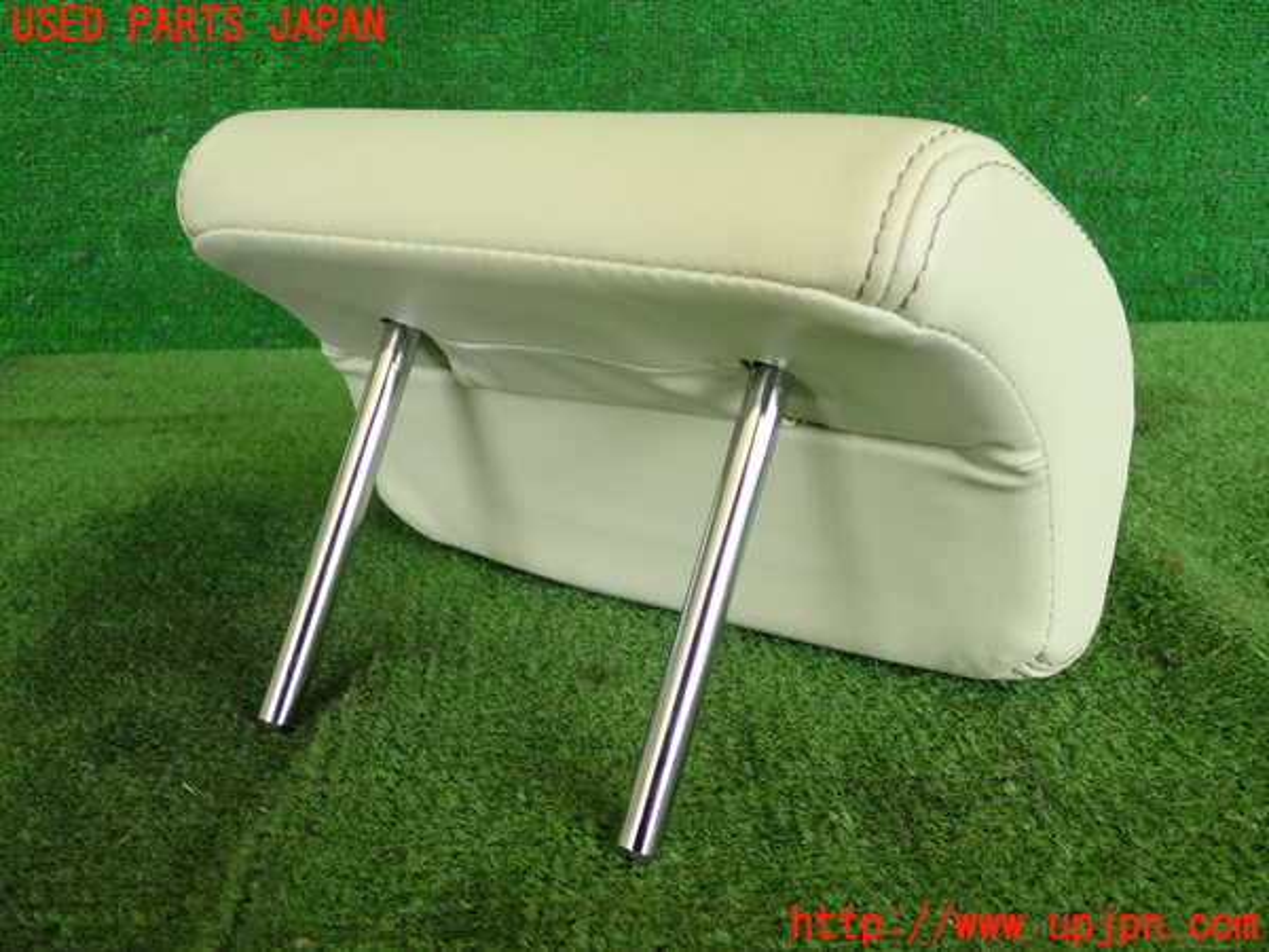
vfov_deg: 39.7
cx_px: 634
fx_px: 1320
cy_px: 476
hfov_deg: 51.4
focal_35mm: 36
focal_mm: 6.37
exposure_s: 1/125
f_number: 2.5
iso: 160
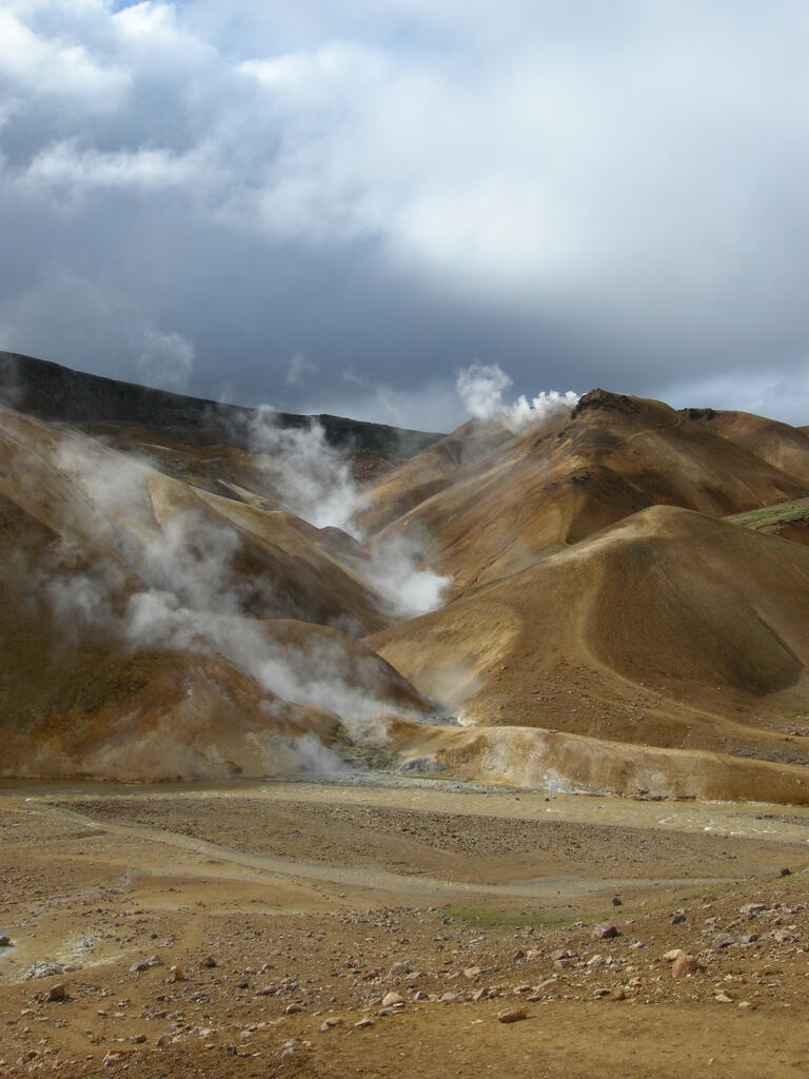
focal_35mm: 35
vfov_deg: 52.6
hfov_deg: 40.7
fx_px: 1091
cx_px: 404
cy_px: 540
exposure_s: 1/312
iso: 100
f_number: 6.8
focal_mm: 7.5
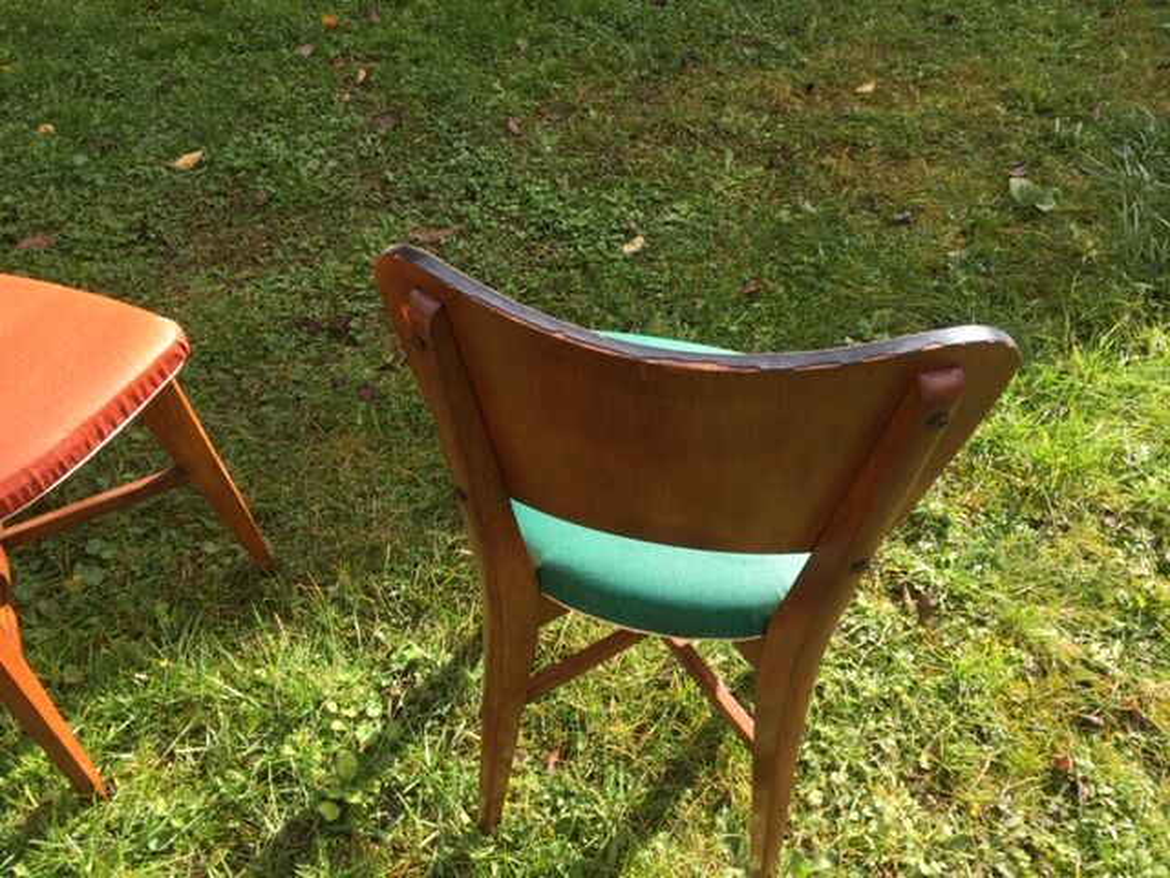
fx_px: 980
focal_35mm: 29
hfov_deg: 61.7
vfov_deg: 48.2
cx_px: 585
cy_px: 439
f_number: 2.2
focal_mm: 4.15
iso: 32
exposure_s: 1/565
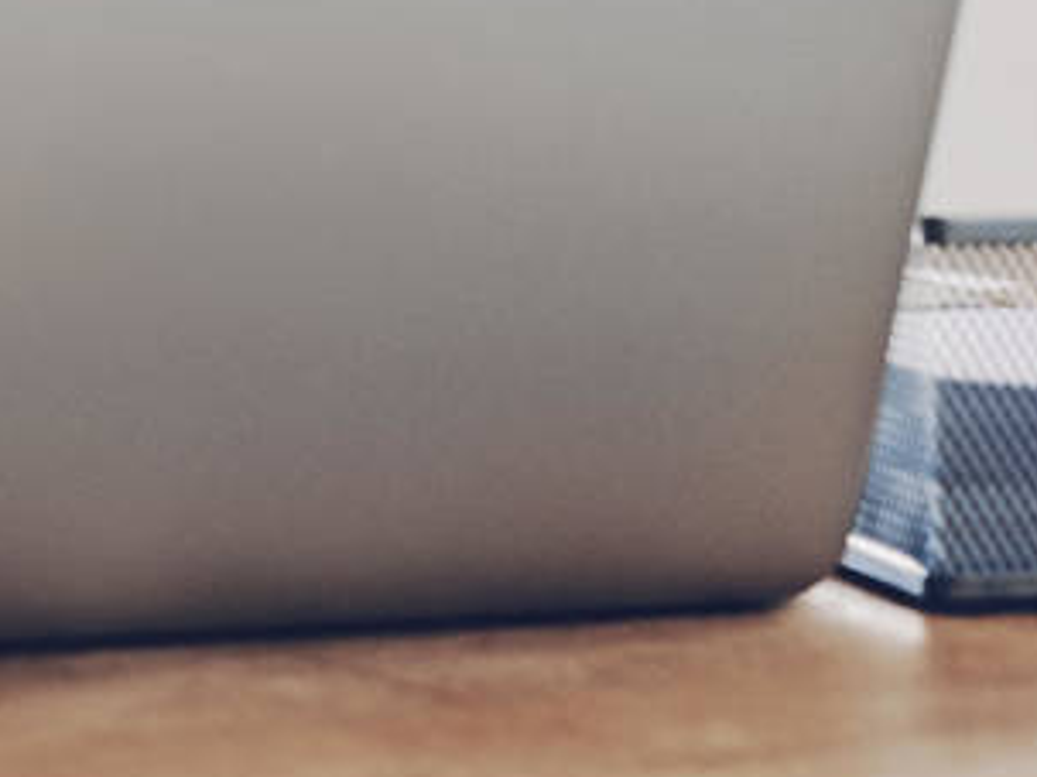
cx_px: -1314
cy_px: -719
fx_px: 7696
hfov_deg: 7.3
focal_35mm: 257
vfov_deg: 5.7
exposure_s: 1/125
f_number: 2.2
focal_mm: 50
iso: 500
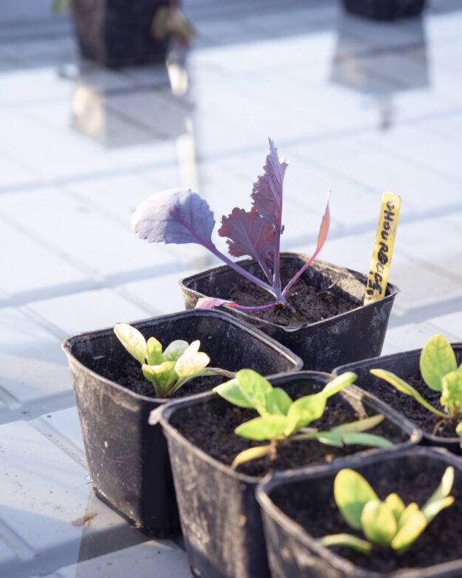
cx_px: 257
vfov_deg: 19.2
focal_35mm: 100
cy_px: 337
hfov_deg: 15.4
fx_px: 1710
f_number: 4
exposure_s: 1/150
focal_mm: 50.5
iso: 200
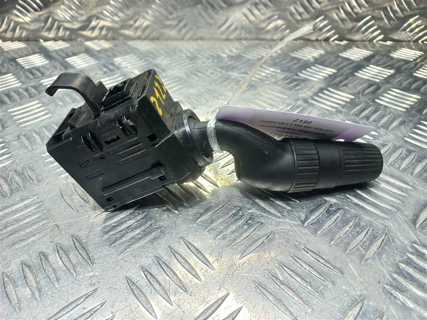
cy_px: 160
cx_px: 214
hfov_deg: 69.4
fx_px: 308
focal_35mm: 25
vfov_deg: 54.9
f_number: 1.8
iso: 64
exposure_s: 1/50
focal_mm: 4.6
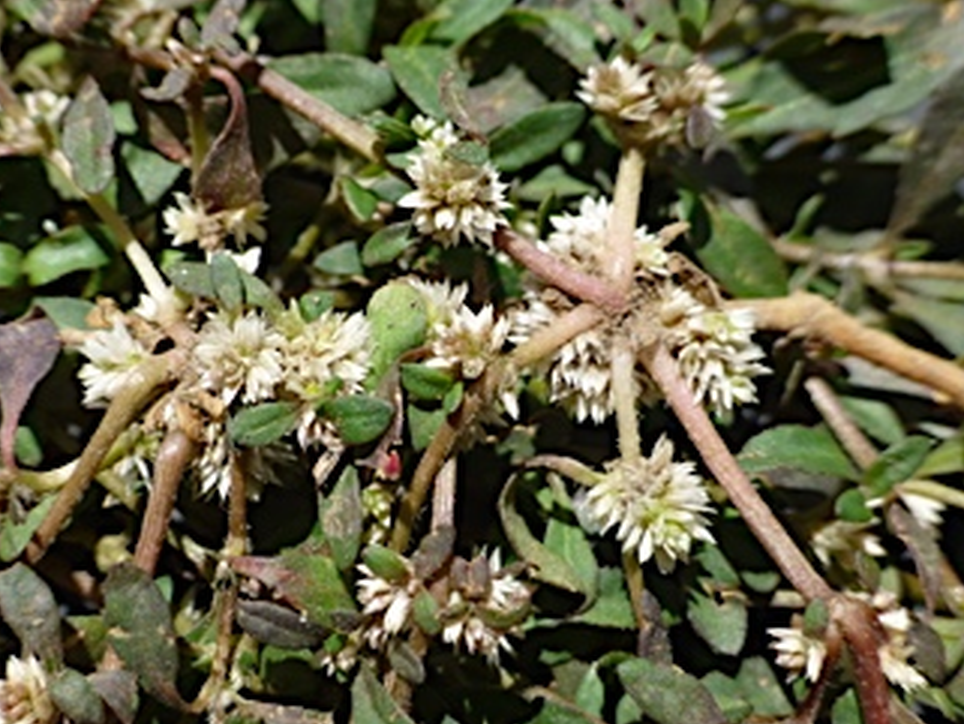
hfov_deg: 38.9
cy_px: 406
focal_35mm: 49
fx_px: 1365
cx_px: 438
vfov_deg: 29.7
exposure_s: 1/1000
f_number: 3.9
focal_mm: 7.4
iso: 100
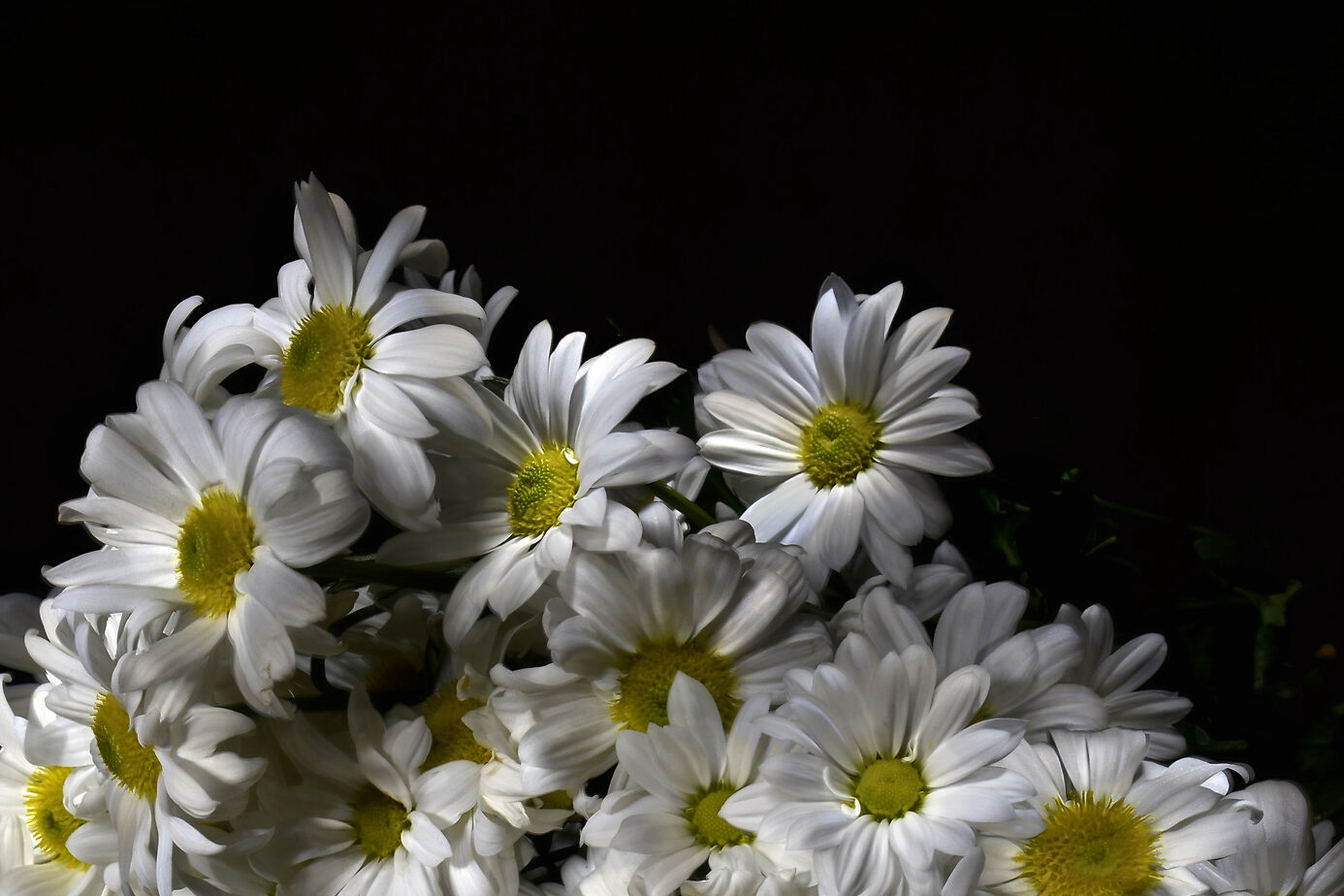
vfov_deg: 9.6
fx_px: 5333
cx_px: 706
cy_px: 762
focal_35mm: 143
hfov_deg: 14.4
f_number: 11
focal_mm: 55
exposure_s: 30
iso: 100
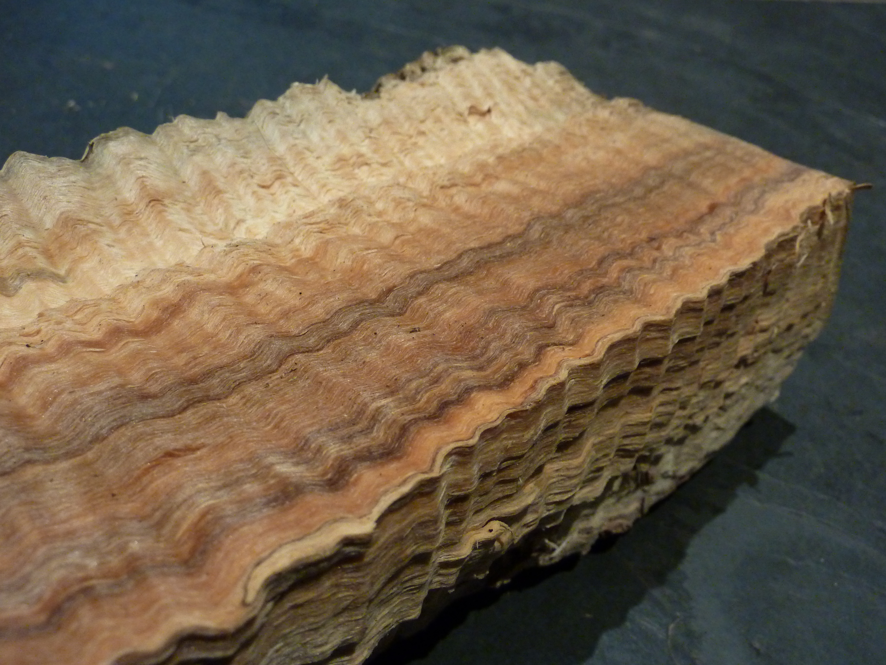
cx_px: 443
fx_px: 947
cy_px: 332
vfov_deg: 38.7
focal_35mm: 37
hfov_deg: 50.1
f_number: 3.6
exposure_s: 1/25
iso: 400
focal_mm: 6.1
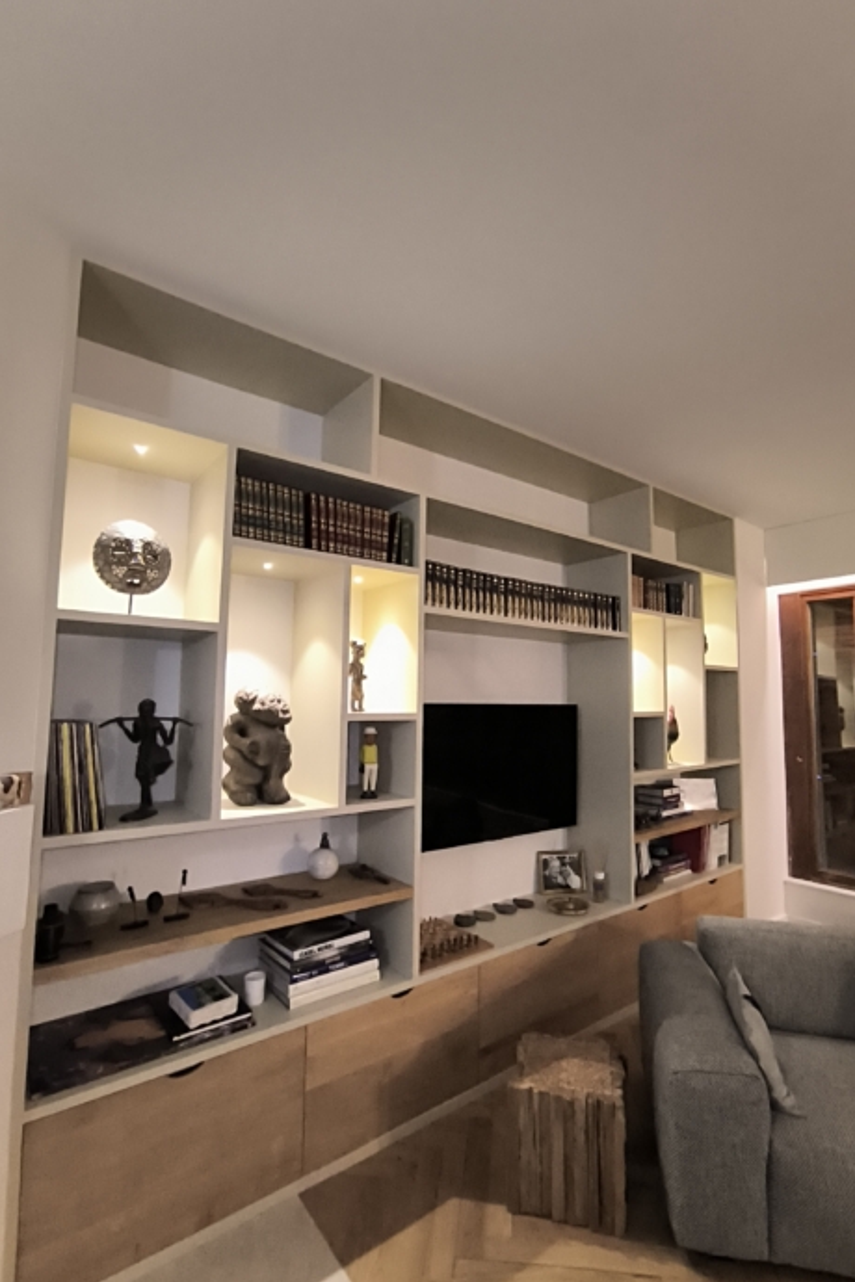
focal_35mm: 17
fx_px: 606
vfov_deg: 93.3
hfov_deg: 70.4
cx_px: 451
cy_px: 651
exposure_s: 1/33.3
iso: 640
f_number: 2.2
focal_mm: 1.65
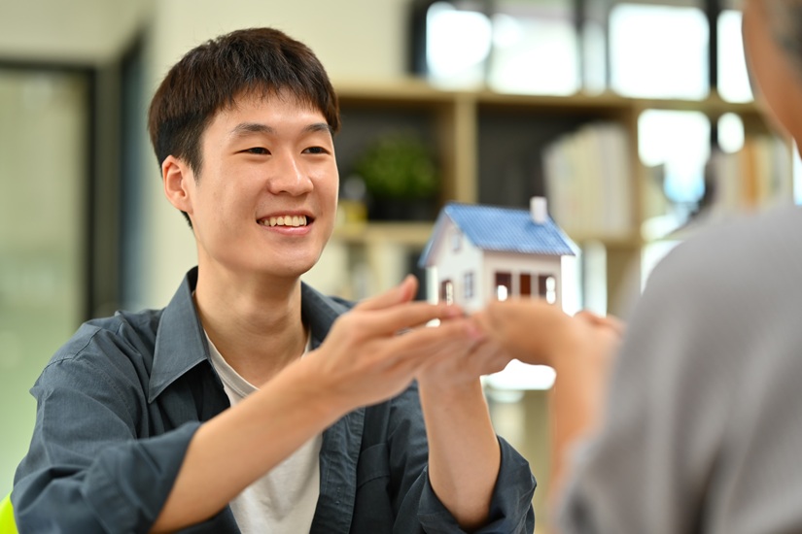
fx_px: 1893
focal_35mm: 85
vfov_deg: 16.1
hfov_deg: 23.9
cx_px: 401
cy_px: 267
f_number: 2.2
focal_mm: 85
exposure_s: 1/400
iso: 400
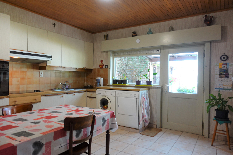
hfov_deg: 73.7
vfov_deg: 53.1
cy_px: 78
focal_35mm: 24
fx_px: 155
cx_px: 116
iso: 160
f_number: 1.8
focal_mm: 8.8
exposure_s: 1/30
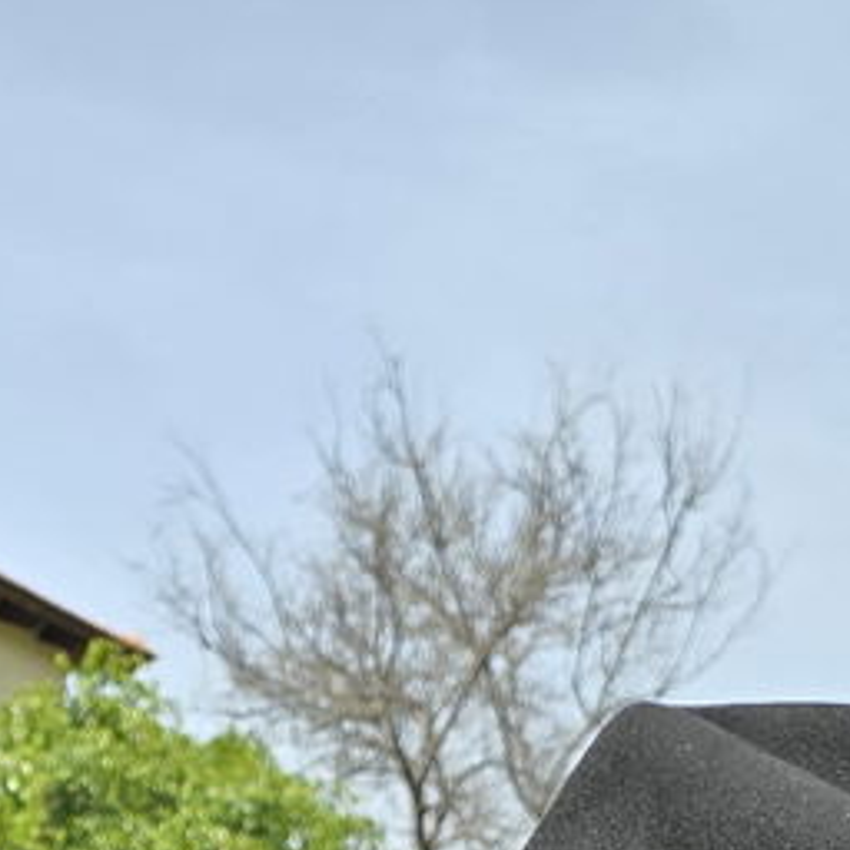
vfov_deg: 13.4
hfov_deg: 15.2
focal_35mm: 111
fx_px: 3084
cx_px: -159
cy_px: 1707
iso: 12
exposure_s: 1/547
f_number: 1.7
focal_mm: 6.3
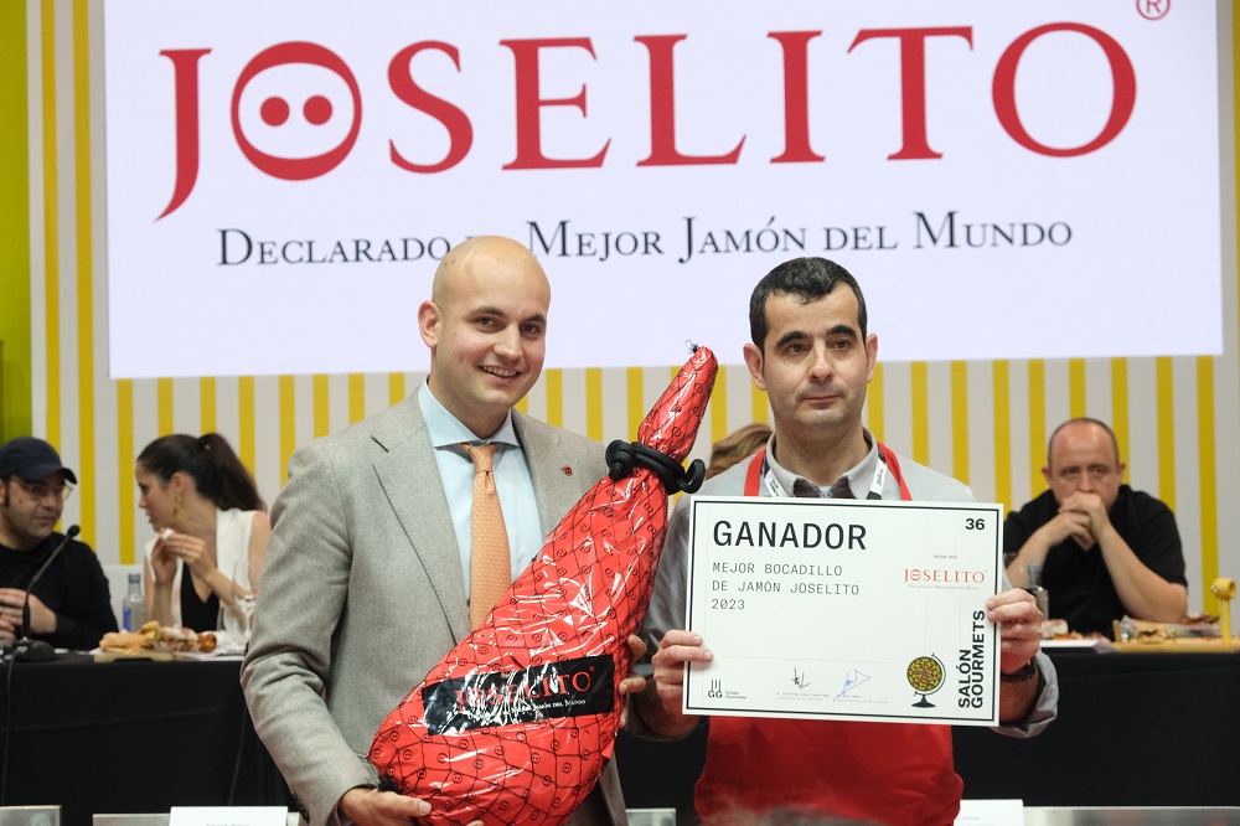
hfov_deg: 24.5
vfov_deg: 16.4
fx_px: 2858
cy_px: 413
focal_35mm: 83
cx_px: 620
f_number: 7.1
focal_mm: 55
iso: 2500
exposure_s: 1/160
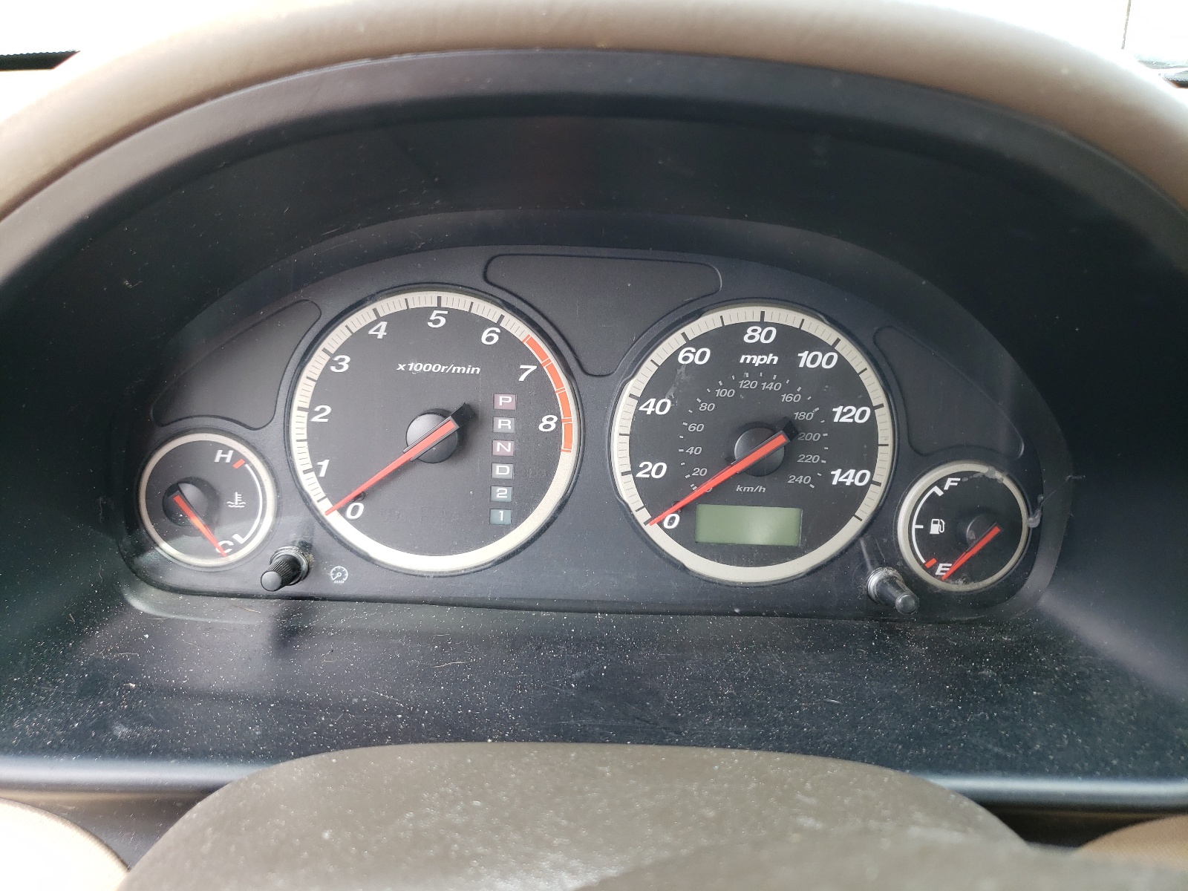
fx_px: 892
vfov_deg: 53.1
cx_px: 594
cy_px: 446
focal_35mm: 26
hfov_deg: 67.3
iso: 50
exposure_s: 1/164
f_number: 1.5
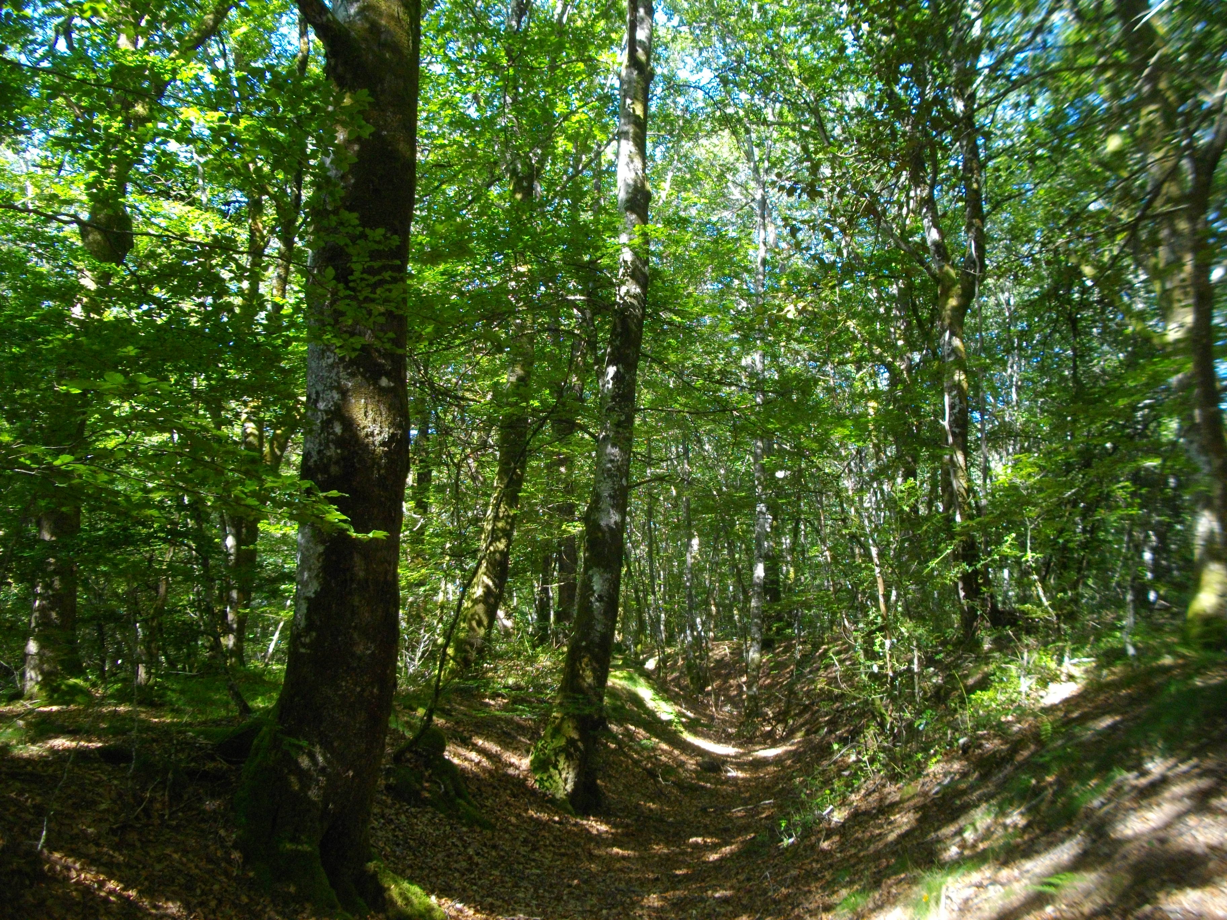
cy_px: 460
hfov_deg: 58.4
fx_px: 1099
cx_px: 614
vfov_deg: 45.4
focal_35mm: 31
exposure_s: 1/100
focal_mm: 5.7
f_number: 2.9
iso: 200
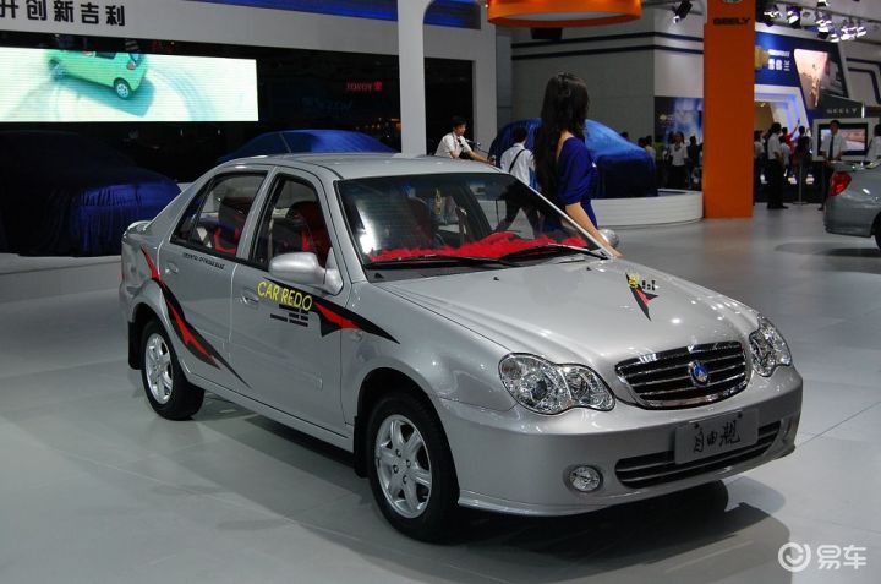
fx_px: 1099
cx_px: 440
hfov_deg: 43.7
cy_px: 292
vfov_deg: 29.7
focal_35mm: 45
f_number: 5.6
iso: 800
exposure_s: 1/160
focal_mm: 30
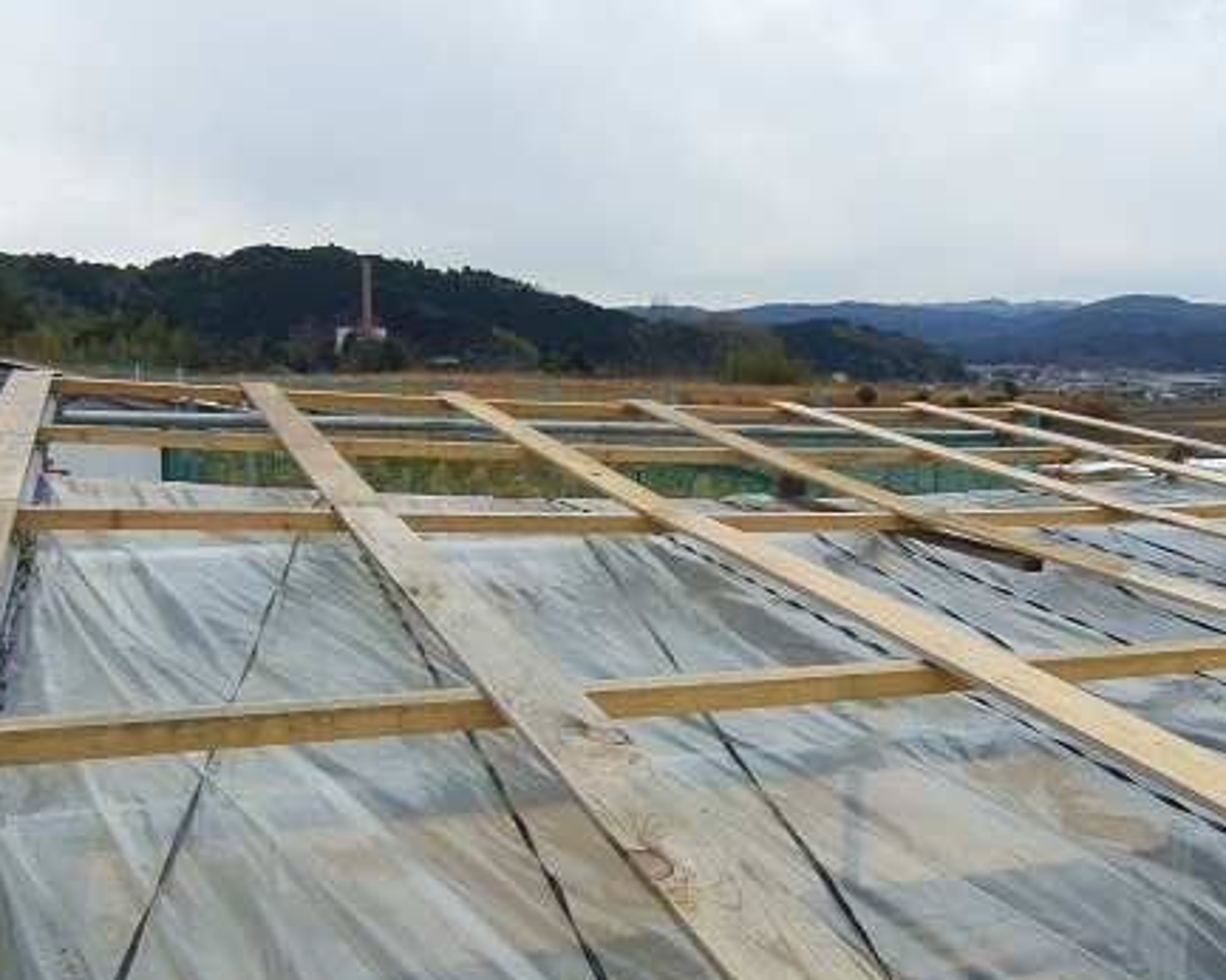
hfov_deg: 54.0
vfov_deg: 44.5
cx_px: 712
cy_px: 530
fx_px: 1197
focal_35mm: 33
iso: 64
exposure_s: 1/50
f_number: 10.8
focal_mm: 5
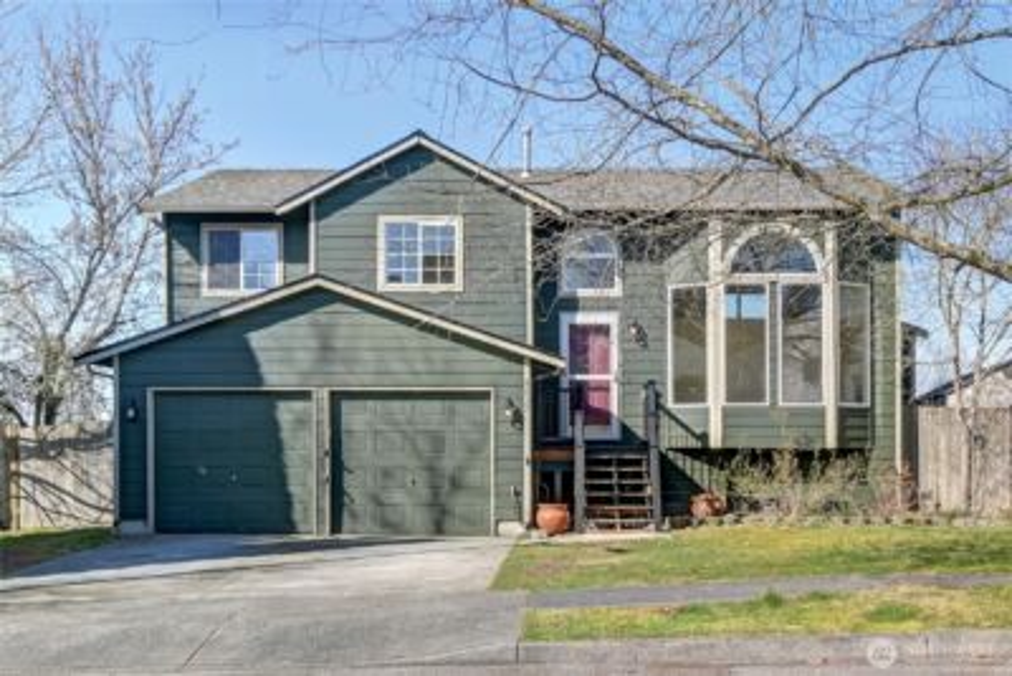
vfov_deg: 43.6
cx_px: 506
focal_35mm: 30
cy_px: 338
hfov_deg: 61.9
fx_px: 844
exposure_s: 1/30
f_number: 11
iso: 250
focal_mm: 20
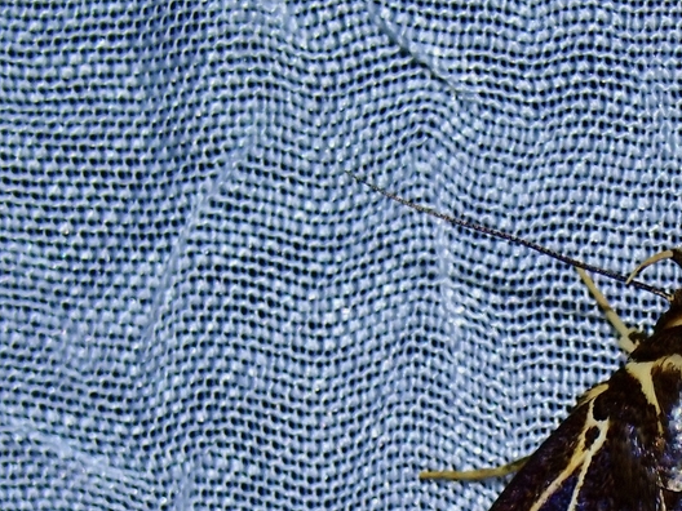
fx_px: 4256
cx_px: 704
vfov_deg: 6.9
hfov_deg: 9.1
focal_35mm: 216
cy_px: 497
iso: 200
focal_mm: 18
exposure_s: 1/200
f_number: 6.3
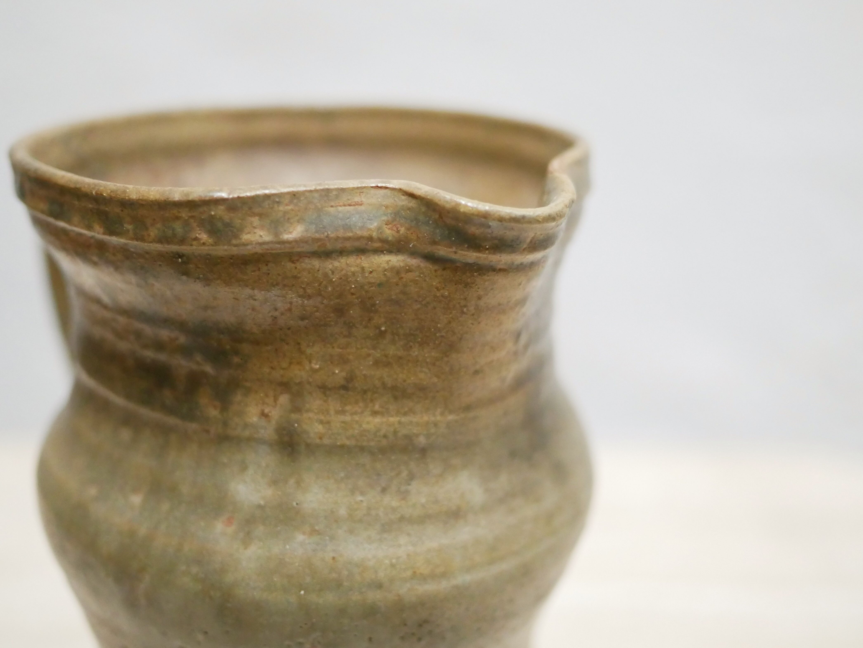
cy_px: 324
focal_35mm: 40
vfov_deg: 36.0
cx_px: 432
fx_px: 998
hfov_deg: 46.8
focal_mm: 20
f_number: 1.7
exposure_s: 1/125
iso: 3200
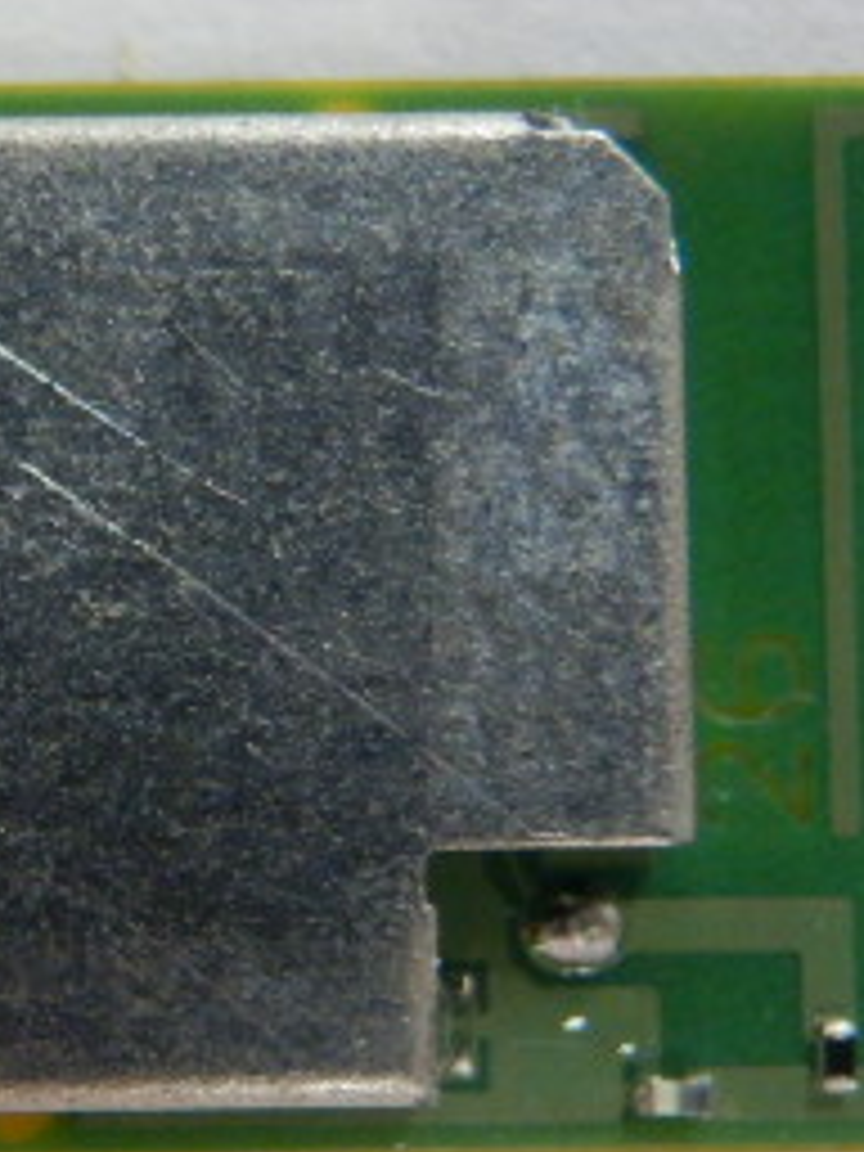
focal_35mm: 105
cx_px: -22
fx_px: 3494
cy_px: 598
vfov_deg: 18.7
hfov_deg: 13.9
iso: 640
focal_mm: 7.4
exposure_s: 1/40
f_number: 4
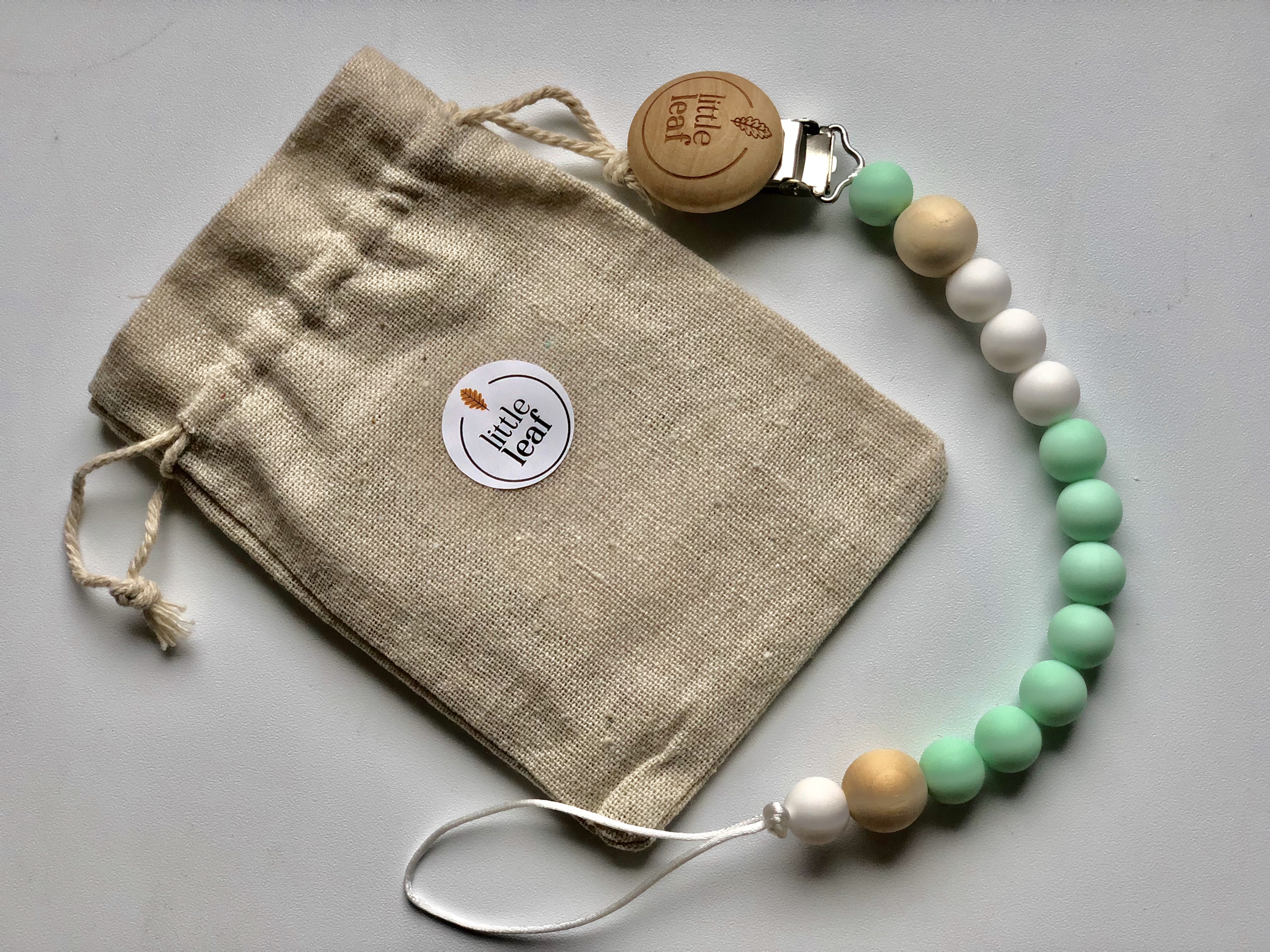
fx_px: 1908
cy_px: 476
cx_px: 635
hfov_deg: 36.8
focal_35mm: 52
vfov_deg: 28.0
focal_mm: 6
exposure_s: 1/50
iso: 80
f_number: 2.4
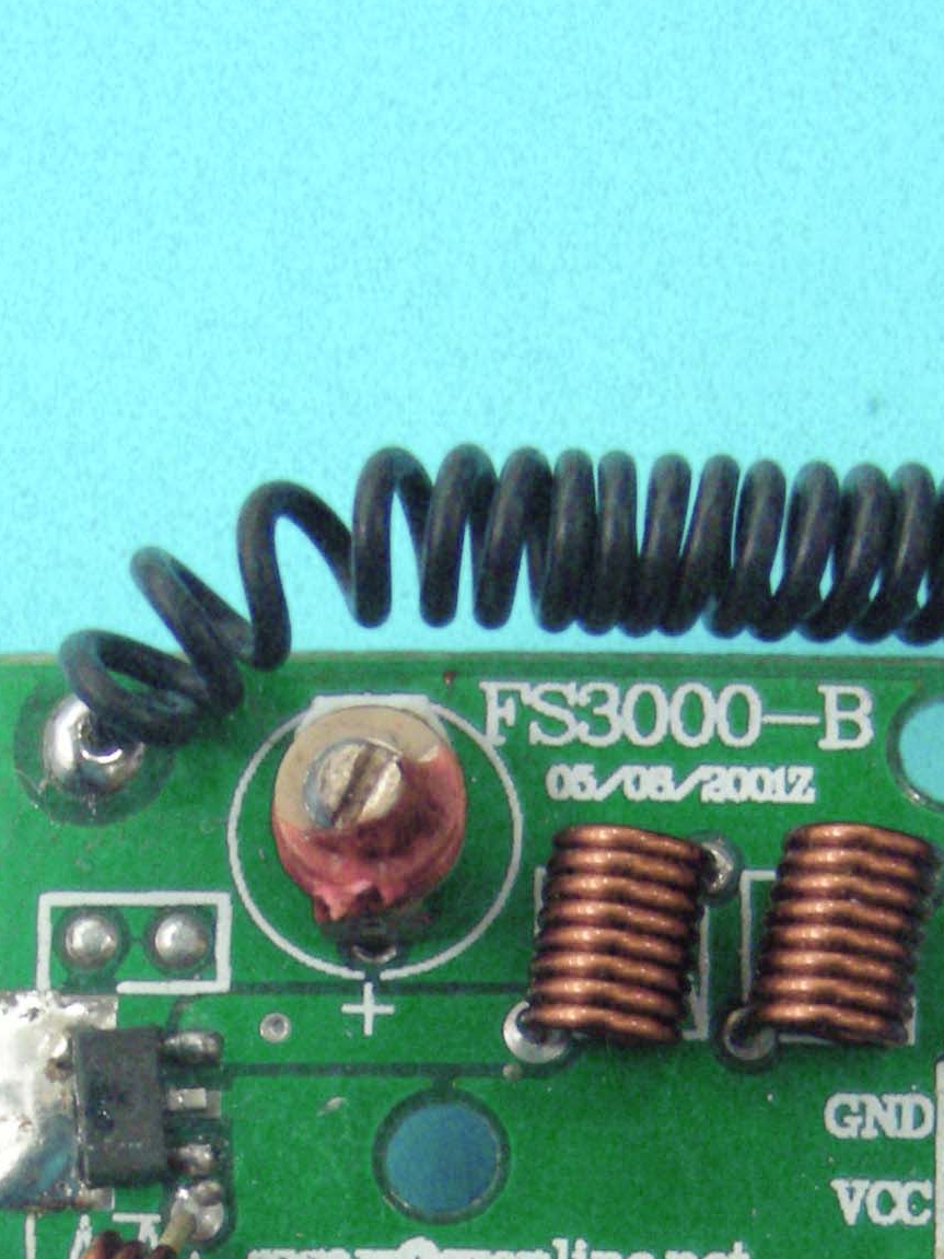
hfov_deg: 15.9
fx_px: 3382
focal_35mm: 93
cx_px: 482
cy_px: 1494
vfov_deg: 19.9
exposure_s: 1/8
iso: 373
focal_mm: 6.3
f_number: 3.5
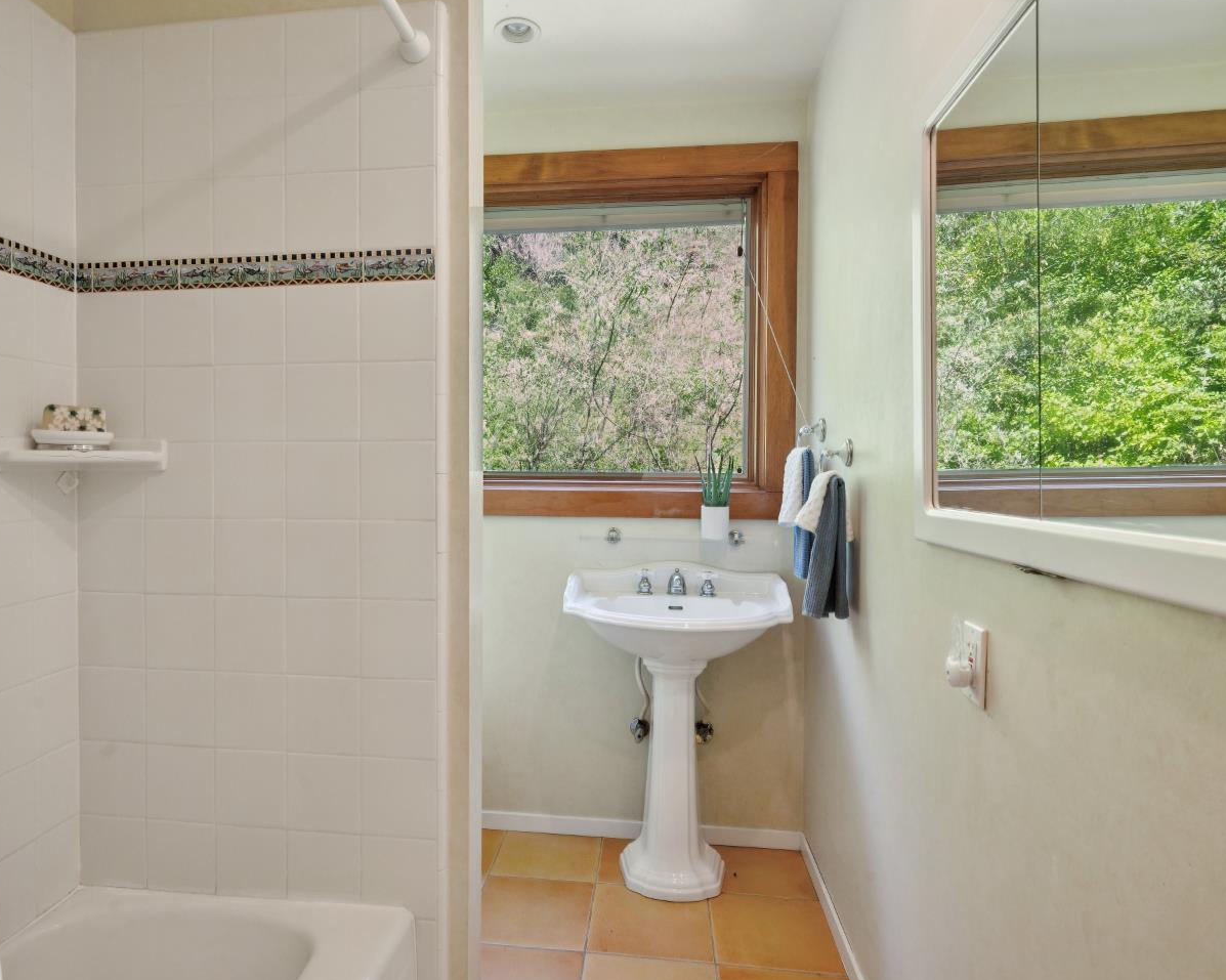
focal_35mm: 21
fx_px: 747
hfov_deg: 78.6
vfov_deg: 66.5
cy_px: 481
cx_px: 556
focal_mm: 17.5
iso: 250
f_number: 9
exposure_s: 1/10
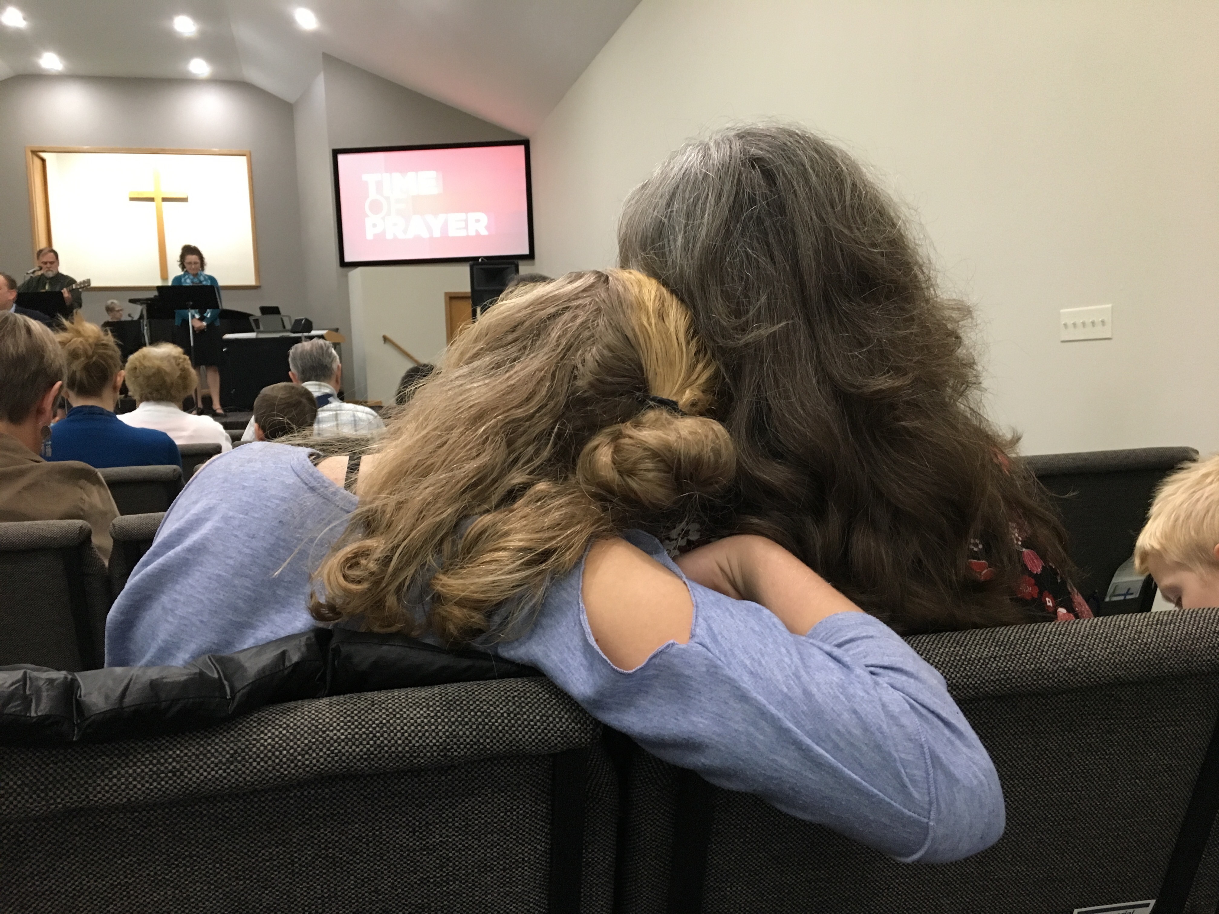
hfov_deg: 61.7
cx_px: 610
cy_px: 457
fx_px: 1021
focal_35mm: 29
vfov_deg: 48.2
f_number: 2.2
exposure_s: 1/24
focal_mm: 4.15
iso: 200
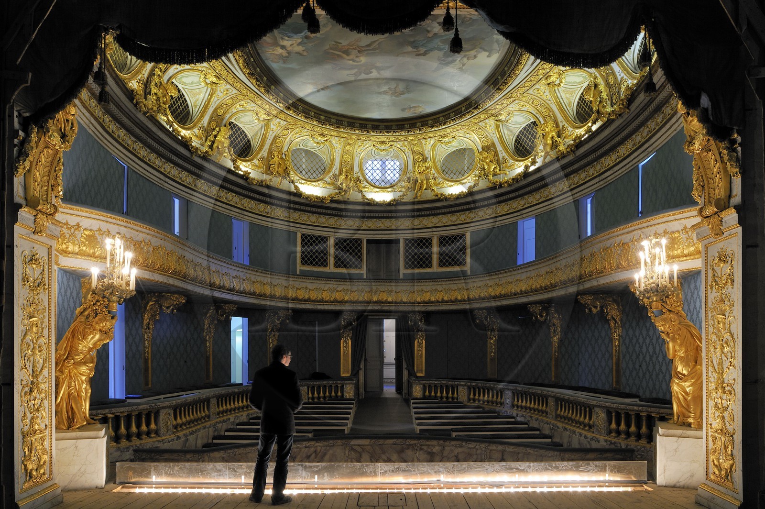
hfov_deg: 73.8
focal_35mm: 24
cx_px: 382
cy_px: 254
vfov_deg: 53.1
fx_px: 510
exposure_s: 15
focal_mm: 24
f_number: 16
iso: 200
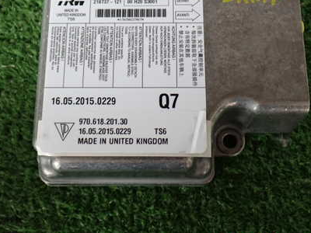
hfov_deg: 35.5
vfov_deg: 26.9
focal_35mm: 54
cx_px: 151
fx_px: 485
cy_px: 77
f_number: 2.5
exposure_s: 1/60
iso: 200
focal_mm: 6.37
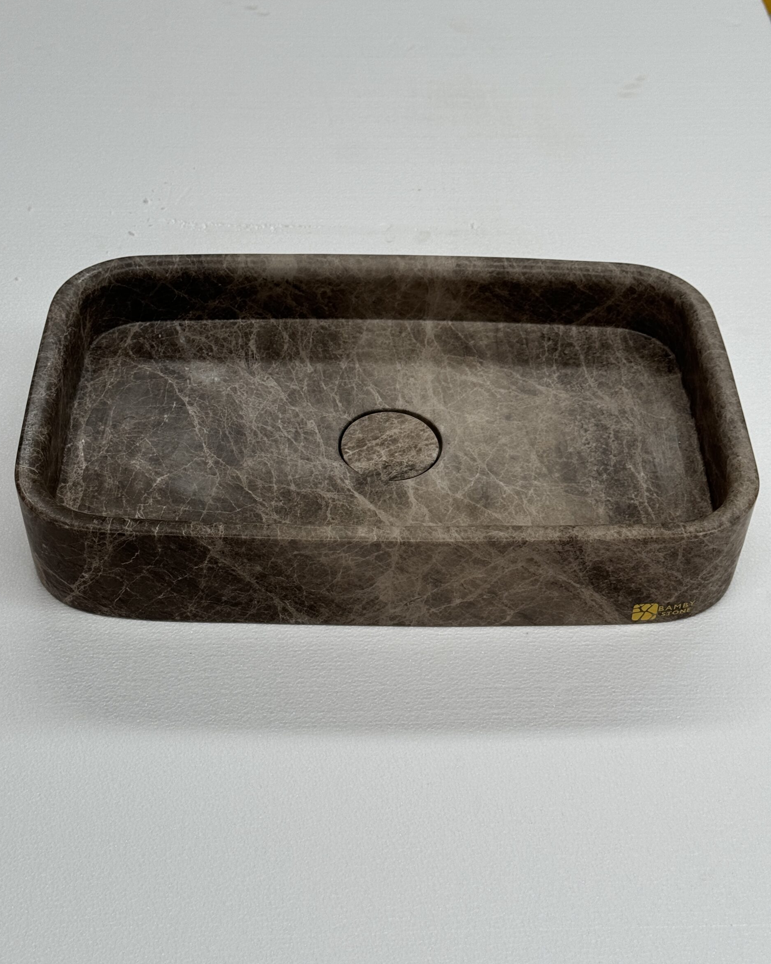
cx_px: 381
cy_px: 441
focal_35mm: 51
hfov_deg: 29.7
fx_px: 1455
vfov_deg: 36.6
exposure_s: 1/484
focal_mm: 6.76
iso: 64
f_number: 1.78
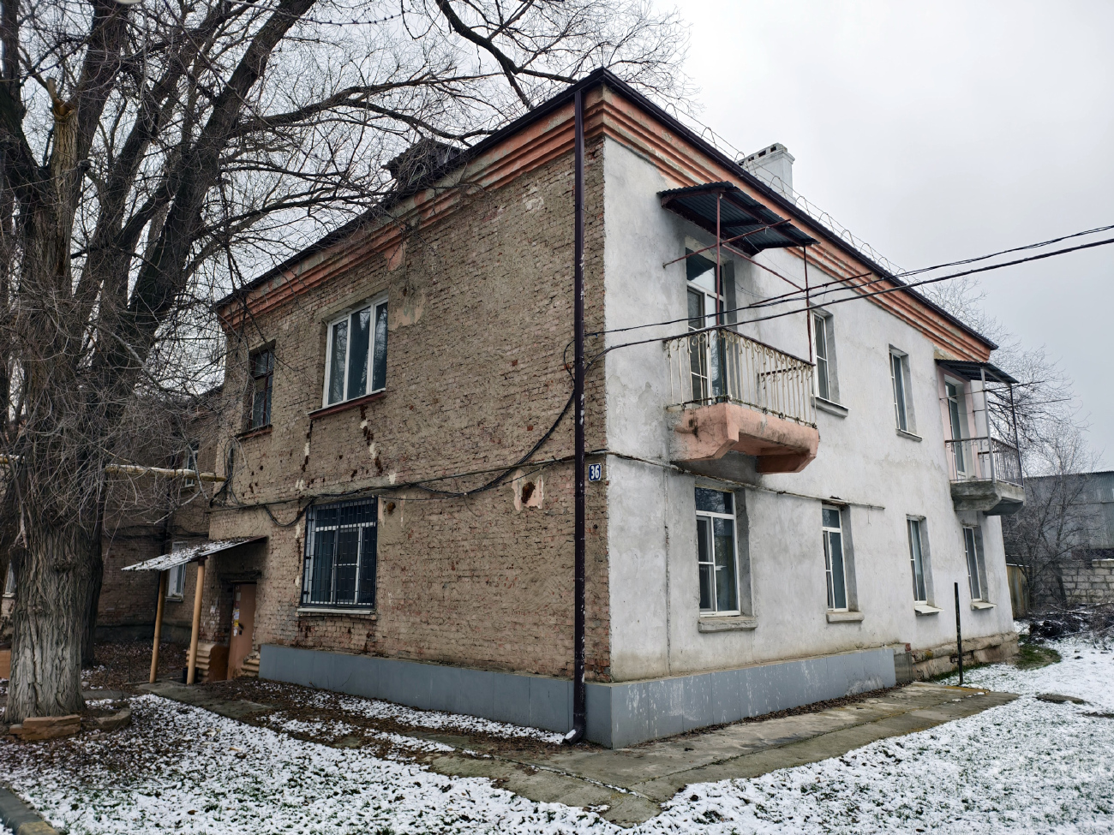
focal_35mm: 23
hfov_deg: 73.9
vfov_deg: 58.9
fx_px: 740
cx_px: 557
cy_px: 418
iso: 72
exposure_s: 1/461
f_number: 1.57
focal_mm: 6.54
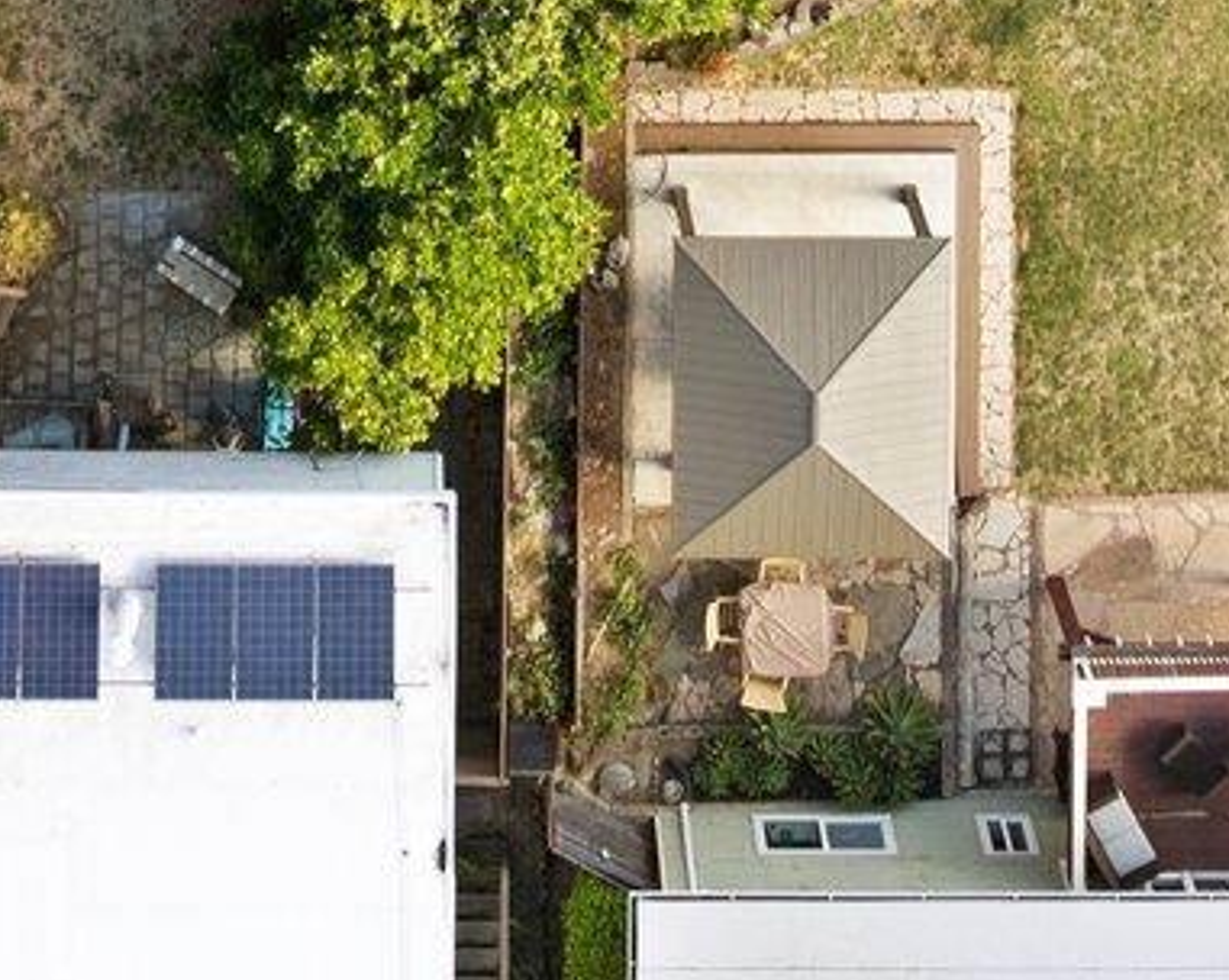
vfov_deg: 10.4
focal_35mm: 126
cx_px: 406
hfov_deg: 15.3
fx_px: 4578
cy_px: -1422
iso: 120
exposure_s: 1/50
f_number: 2.8
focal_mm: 12.29
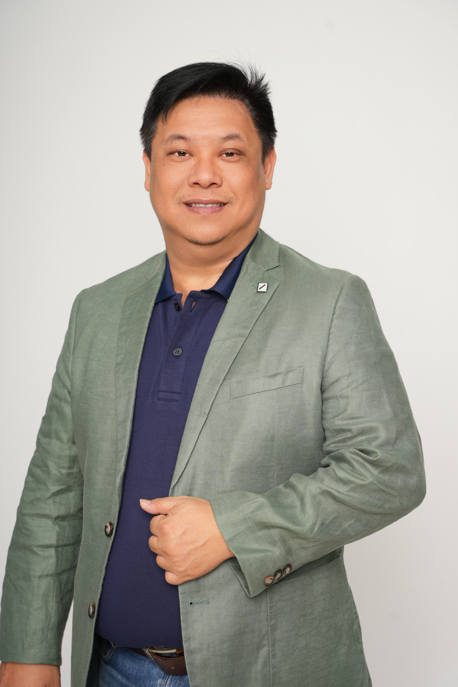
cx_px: 229
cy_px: 344
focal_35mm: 56
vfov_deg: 35.5
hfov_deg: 24.1
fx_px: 1074
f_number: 5.6
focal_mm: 56.3
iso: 125
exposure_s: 1/200
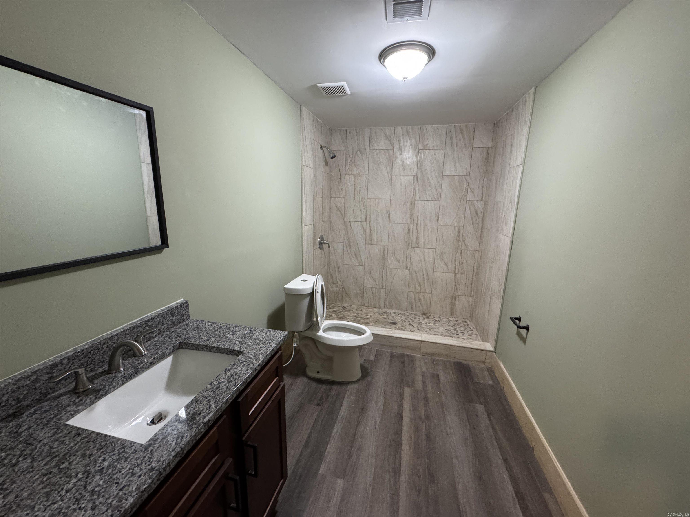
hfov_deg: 102.1
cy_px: 258
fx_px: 279
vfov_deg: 85.7
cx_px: 345
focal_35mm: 14
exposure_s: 1/60
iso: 640
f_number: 2.2
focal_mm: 2.22
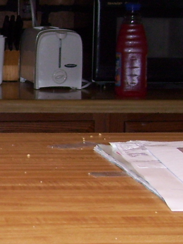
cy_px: 131
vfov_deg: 12.4
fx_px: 1129
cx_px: -155
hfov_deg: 8.9
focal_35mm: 160
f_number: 2.7
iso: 80
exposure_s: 1/60
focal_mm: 6
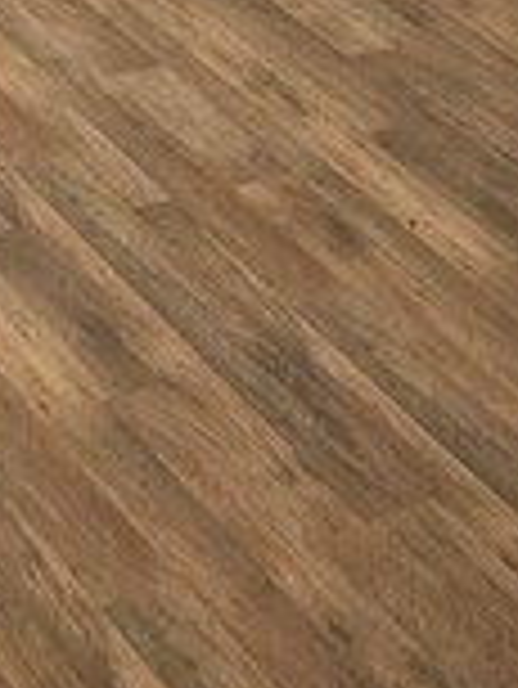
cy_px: -270
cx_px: -351
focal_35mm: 96
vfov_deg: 18.6
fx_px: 1913
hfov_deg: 14.0
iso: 500
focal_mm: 5.4
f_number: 1.8
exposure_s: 1/40
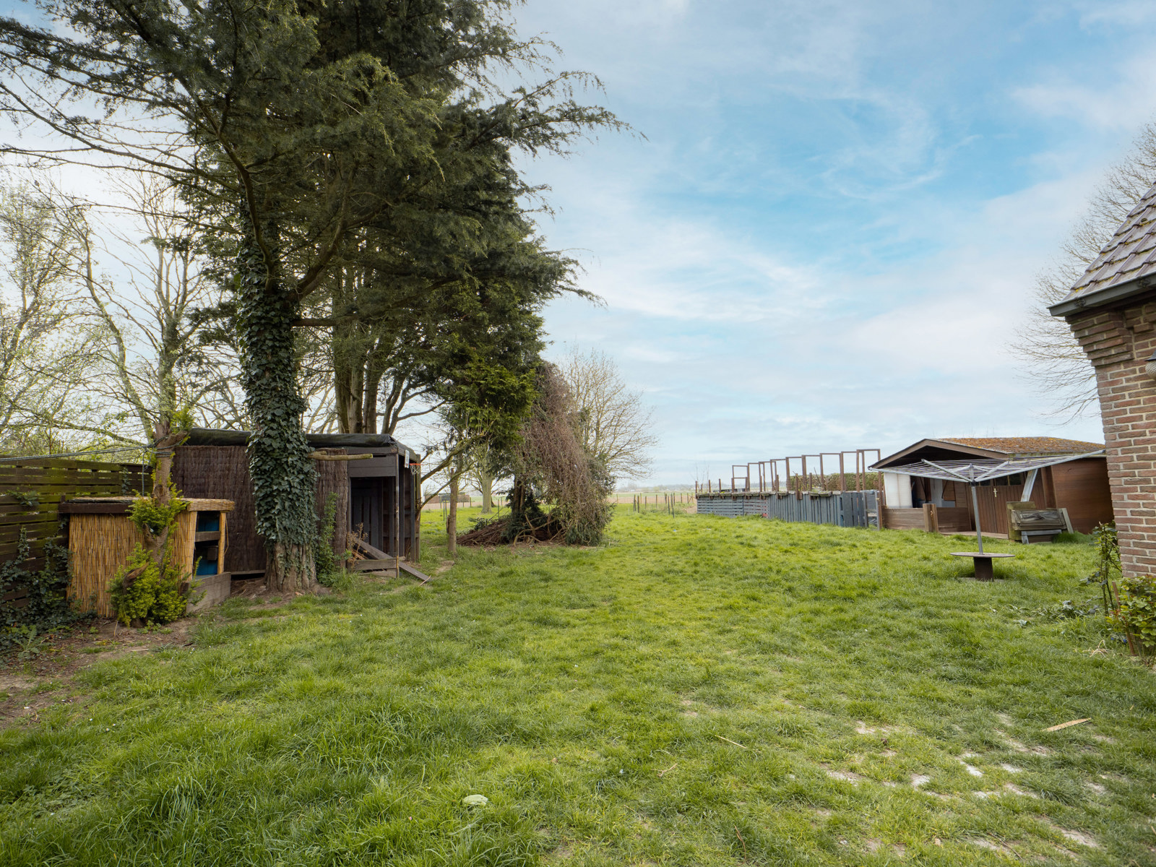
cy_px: 434
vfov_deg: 78.1
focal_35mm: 16
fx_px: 534
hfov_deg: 94.5
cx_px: 578
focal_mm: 8
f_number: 4.5
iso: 200
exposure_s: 1/200
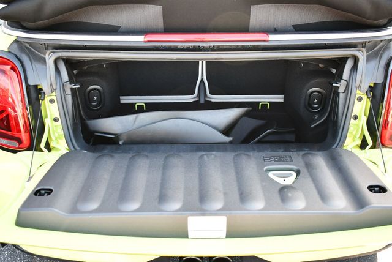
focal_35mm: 36
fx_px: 392
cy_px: 131
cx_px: 196
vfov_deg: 36.9
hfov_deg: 53.1
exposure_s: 1/250
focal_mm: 18
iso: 800
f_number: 3.5
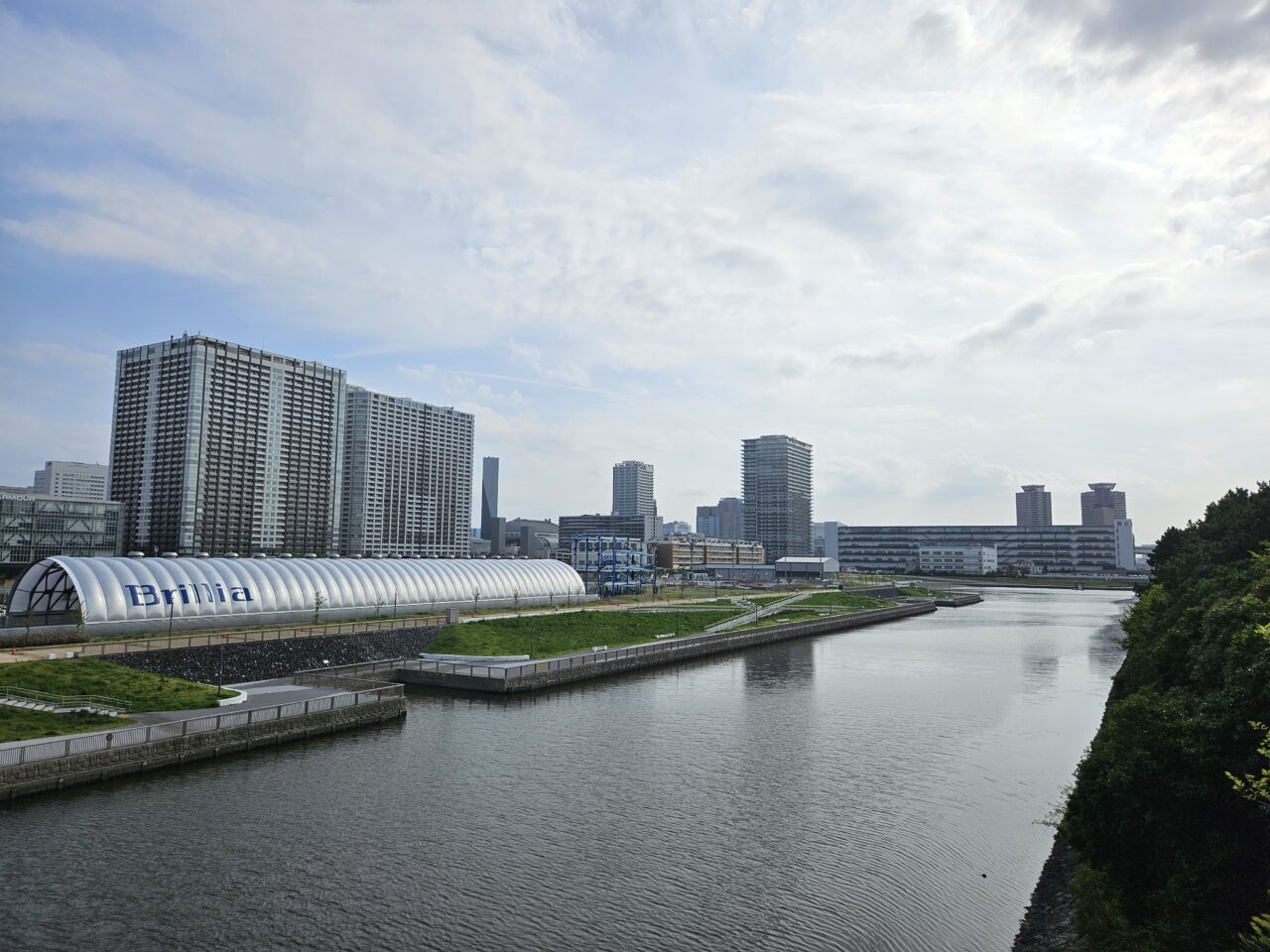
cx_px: 635
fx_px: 844
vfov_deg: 58.9
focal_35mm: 23
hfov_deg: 73.9
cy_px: 476
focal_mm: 5.4
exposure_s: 1/5549
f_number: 1.8
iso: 25
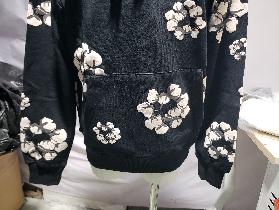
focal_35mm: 26
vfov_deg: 53.1
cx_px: 140
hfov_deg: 67.3
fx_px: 210
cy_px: 105
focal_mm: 4.3
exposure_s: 1/100
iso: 160
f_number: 1.5
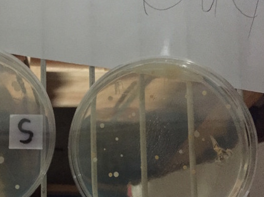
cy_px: 145
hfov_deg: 41.8
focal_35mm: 44
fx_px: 335
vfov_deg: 32.3
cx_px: 69
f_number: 2.2
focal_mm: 4.15
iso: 1600
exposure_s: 1/15
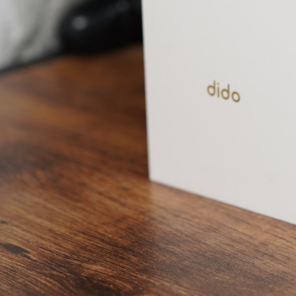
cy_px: 116
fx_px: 900
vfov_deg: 18.7
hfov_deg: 18.1
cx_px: 316
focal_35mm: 93
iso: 800
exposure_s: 1/80
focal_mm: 50
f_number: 2.5
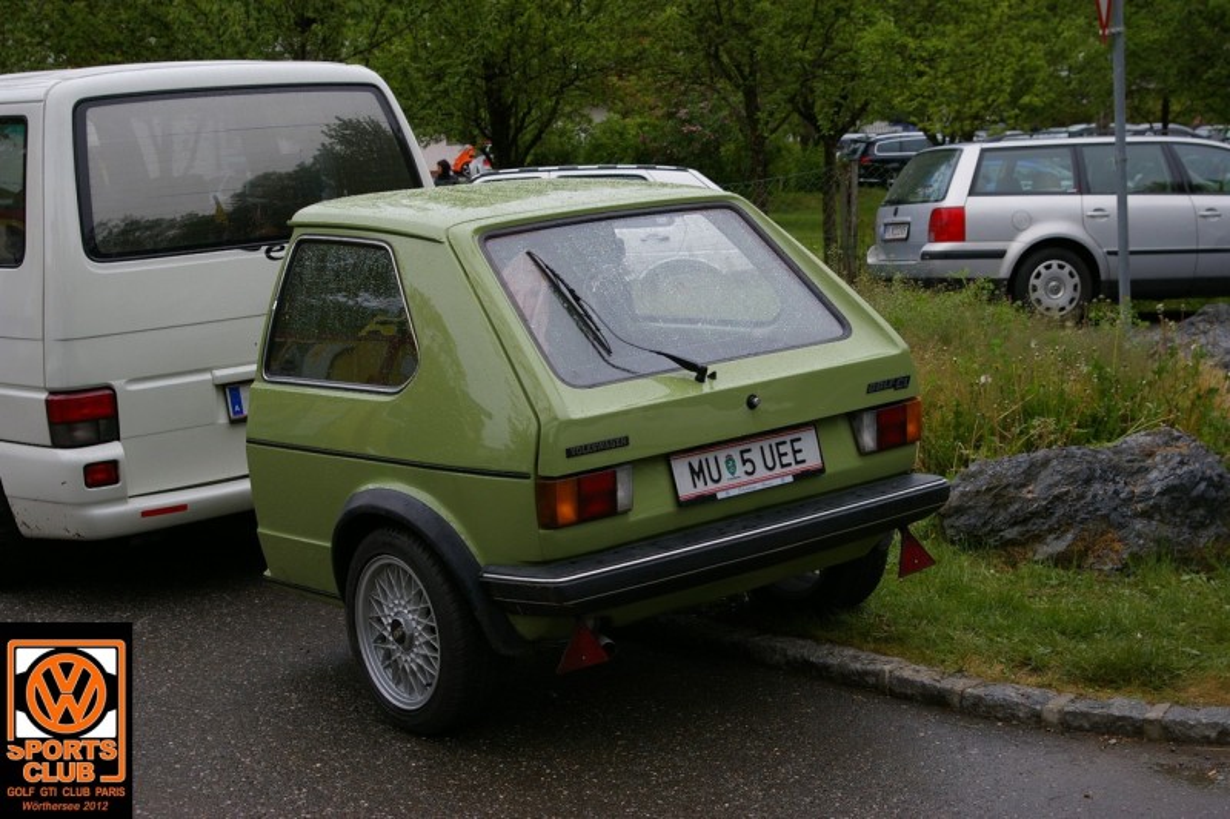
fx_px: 2049
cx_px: 615
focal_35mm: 60
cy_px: 410
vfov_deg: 22.6
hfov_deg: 33.4
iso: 200
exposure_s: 1/180
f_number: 6.7
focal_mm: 40
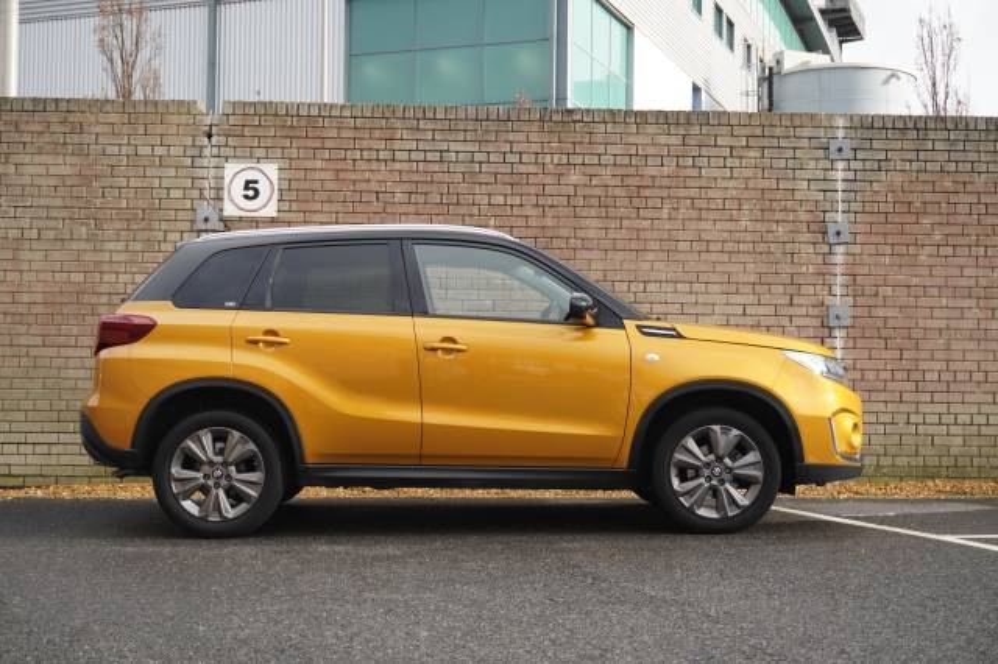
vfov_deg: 27.2
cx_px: 499
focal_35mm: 50
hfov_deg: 40.0
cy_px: 332
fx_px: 1371
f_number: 5
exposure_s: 1/160
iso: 200
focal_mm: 33
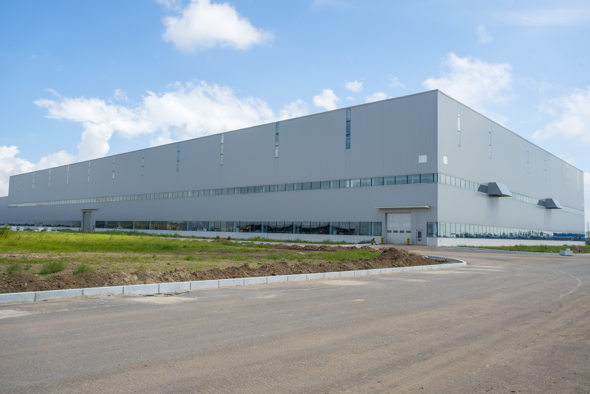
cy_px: 197
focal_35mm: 29
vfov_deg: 45.0
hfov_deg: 63.7
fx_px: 475
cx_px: 295
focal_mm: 29
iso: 100
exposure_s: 1/100
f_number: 11
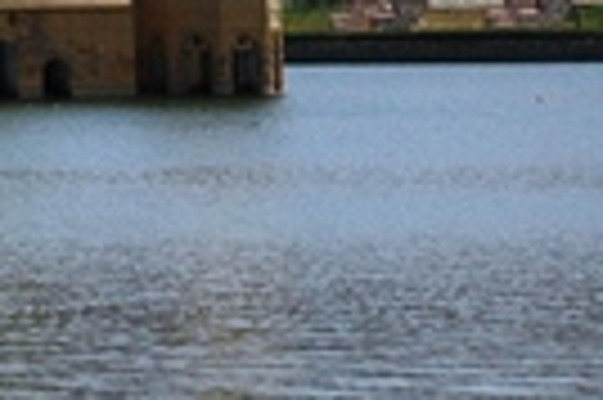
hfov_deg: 4.7
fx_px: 7194
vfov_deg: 3.2
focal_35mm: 430
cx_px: -738
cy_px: -387
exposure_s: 1/500
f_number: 11
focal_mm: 60
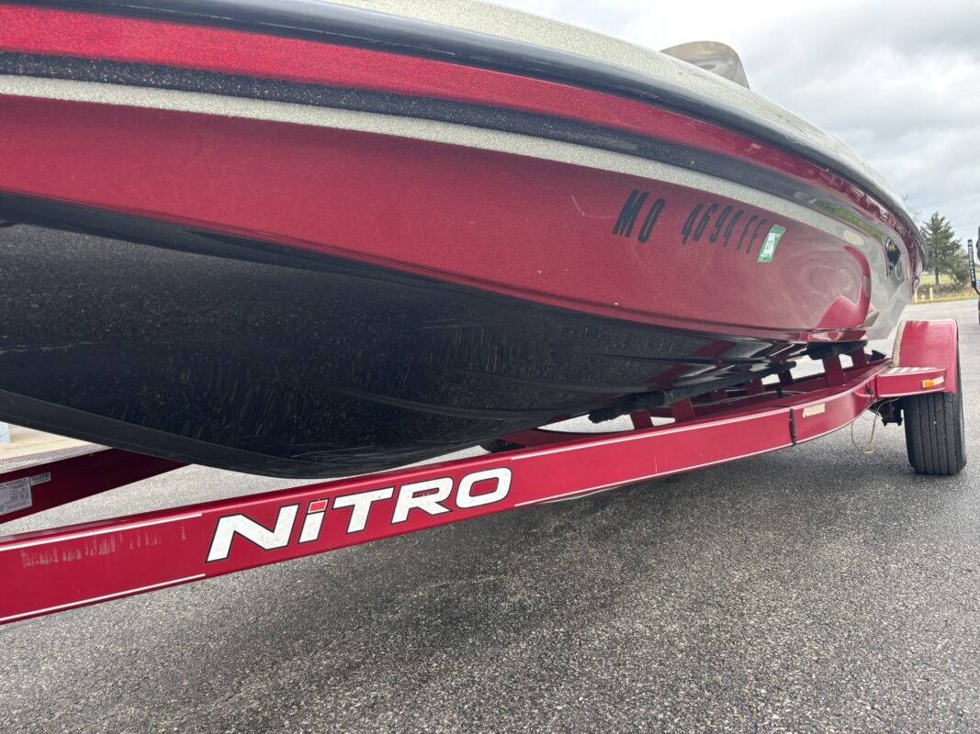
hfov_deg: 67.3
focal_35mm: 26
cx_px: 490
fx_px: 736
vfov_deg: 53.1
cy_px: 367
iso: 50
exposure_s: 1/372
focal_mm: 5.96
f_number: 1.6
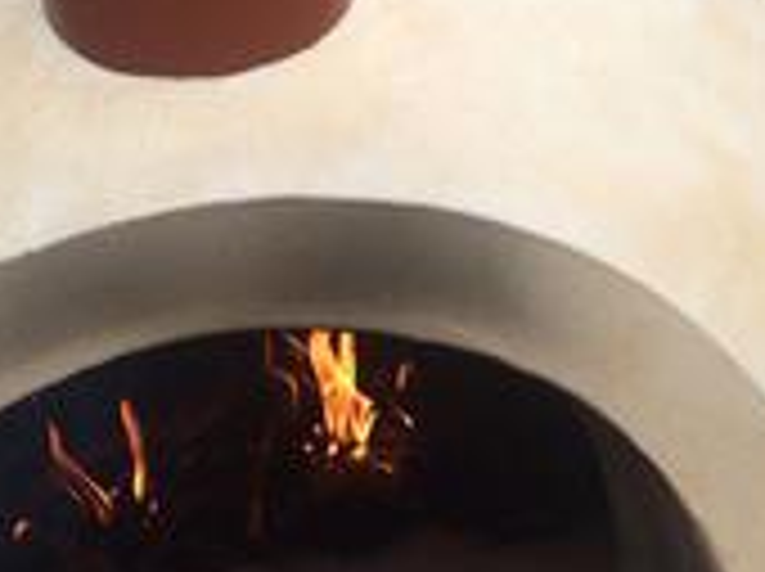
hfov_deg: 23.9
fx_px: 1810
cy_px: 419
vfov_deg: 17.9
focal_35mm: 82
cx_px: 392
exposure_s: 1/672
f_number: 2.2
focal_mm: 4.15
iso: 32
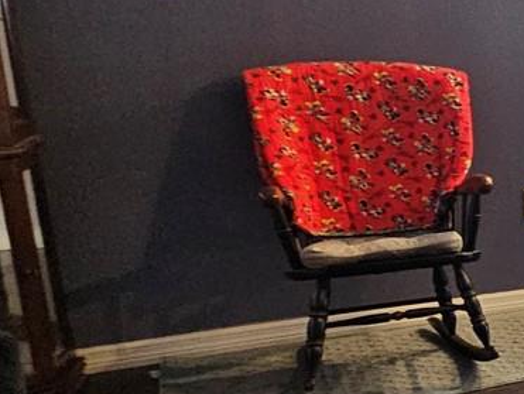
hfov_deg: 18.1
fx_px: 849
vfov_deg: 26.1
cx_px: 1106
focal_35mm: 56
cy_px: 202
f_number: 2.2
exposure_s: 1/30
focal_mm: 2.2
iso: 320
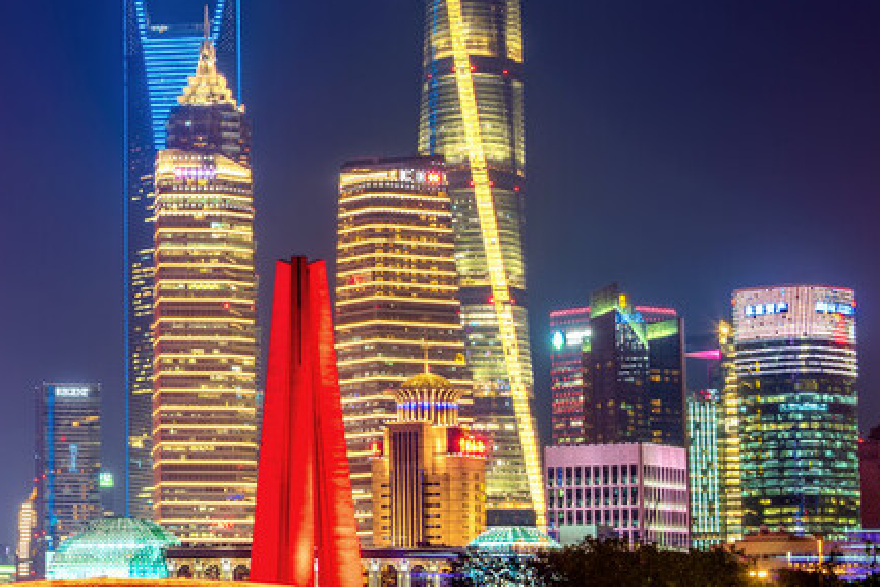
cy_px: 152
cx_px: -75
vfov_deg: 10.9
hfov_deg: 16.0
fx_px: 3055
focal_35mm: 125
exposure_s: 20
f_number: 13
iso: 100
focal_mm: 45
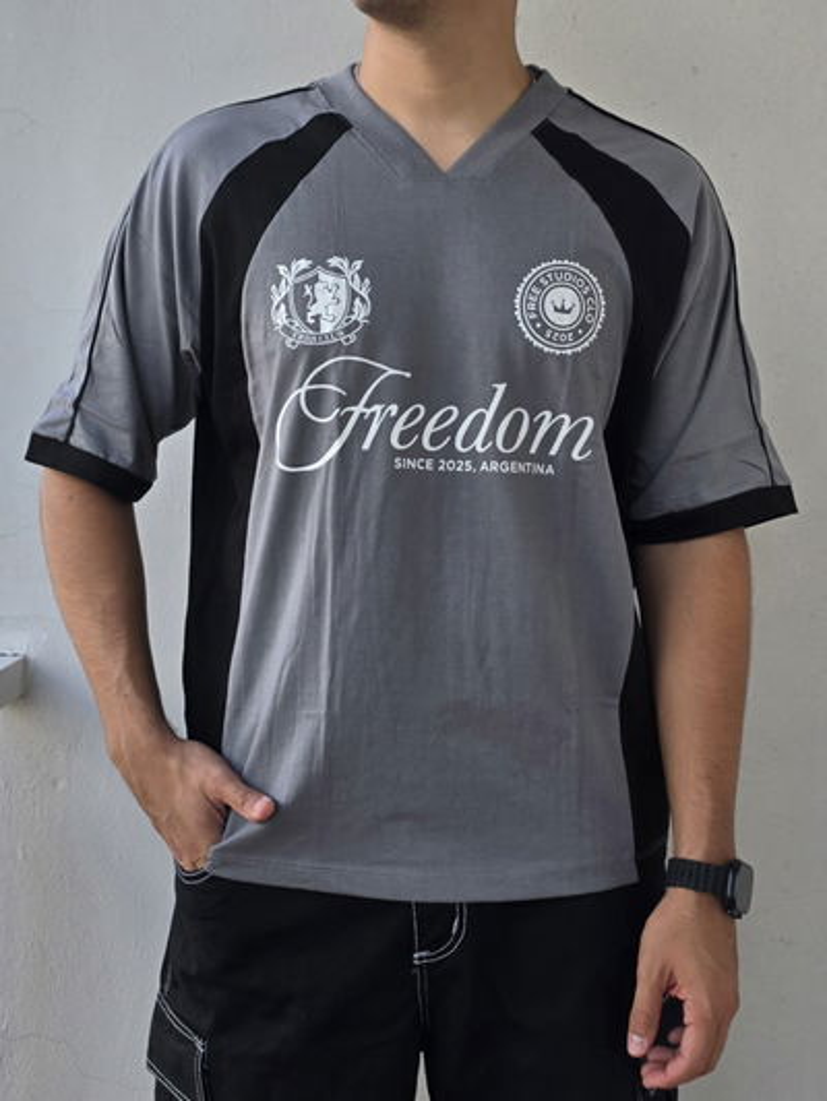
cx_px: 414
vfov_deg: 73.9
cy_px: 550
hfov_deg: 58.9
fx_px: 732
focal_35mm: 23
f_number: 1.7
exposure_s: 1/333
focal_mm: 6.3
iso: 12
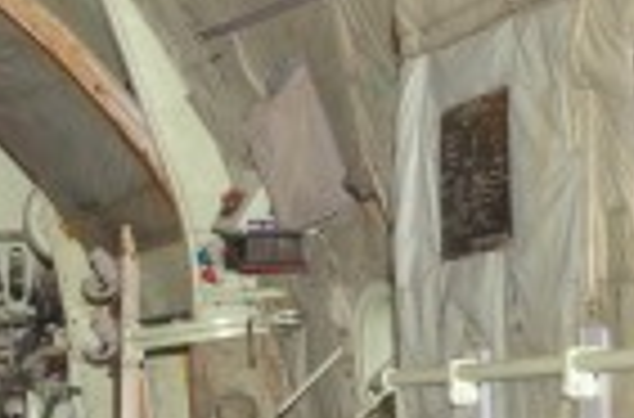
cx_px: -531
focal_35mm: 115
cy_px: 485
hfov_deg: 15.3
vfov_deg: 11.6
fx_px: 2019
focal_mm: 18
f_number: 3.5
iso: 400
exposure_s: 1/100
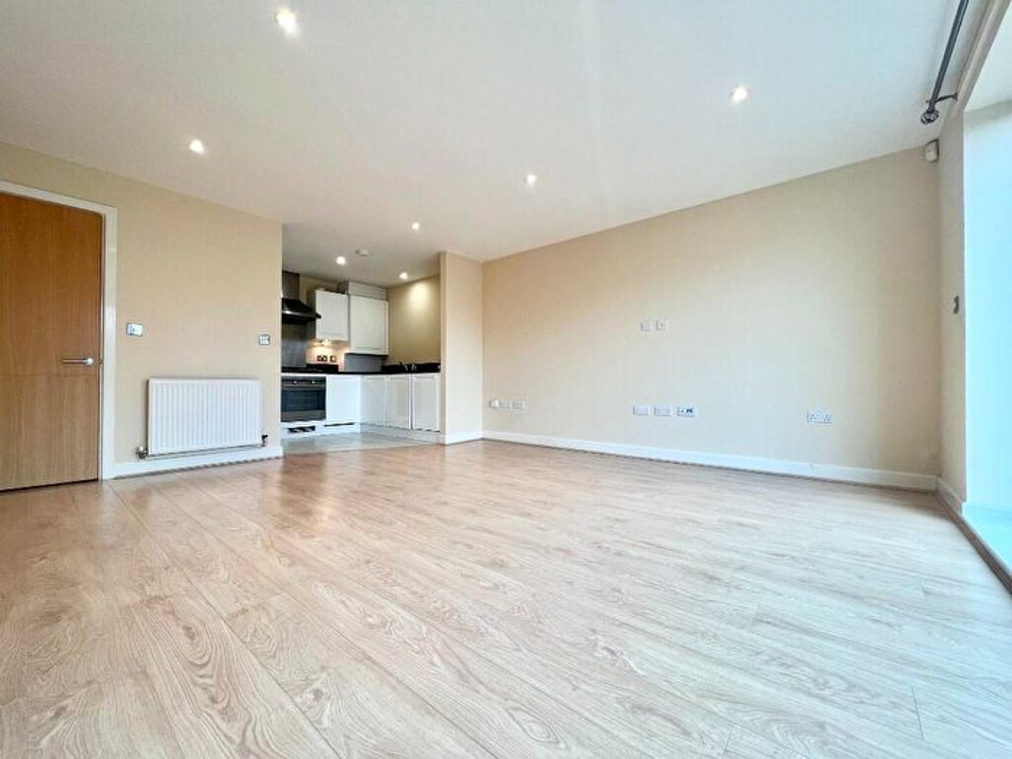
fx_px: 380
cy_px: 380
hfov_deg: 106.2
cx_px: 506
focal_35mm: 13
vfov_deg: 89.9
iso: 100
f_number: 1.8
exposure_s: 1/100
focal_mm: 1.57
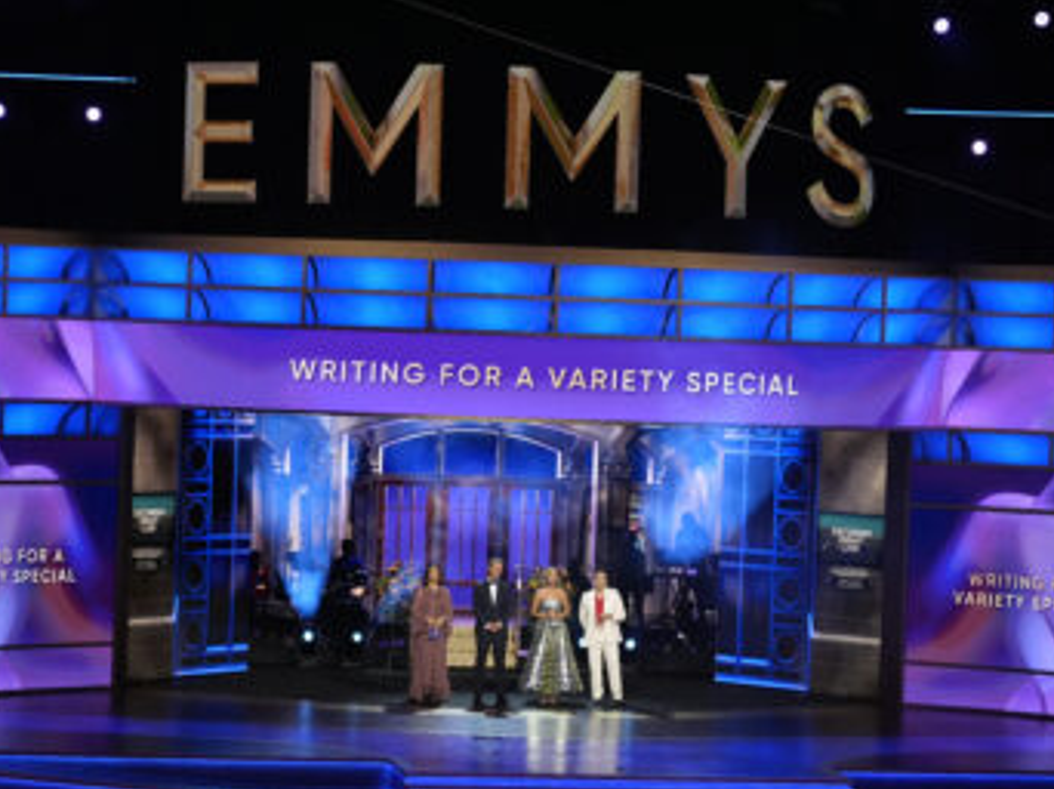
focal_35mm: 135
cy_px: 398
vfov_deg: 11.0
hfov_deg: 14.6
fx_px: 4108
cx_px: 536
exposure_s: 1/250
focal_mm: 123
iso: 6400
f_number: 5.6
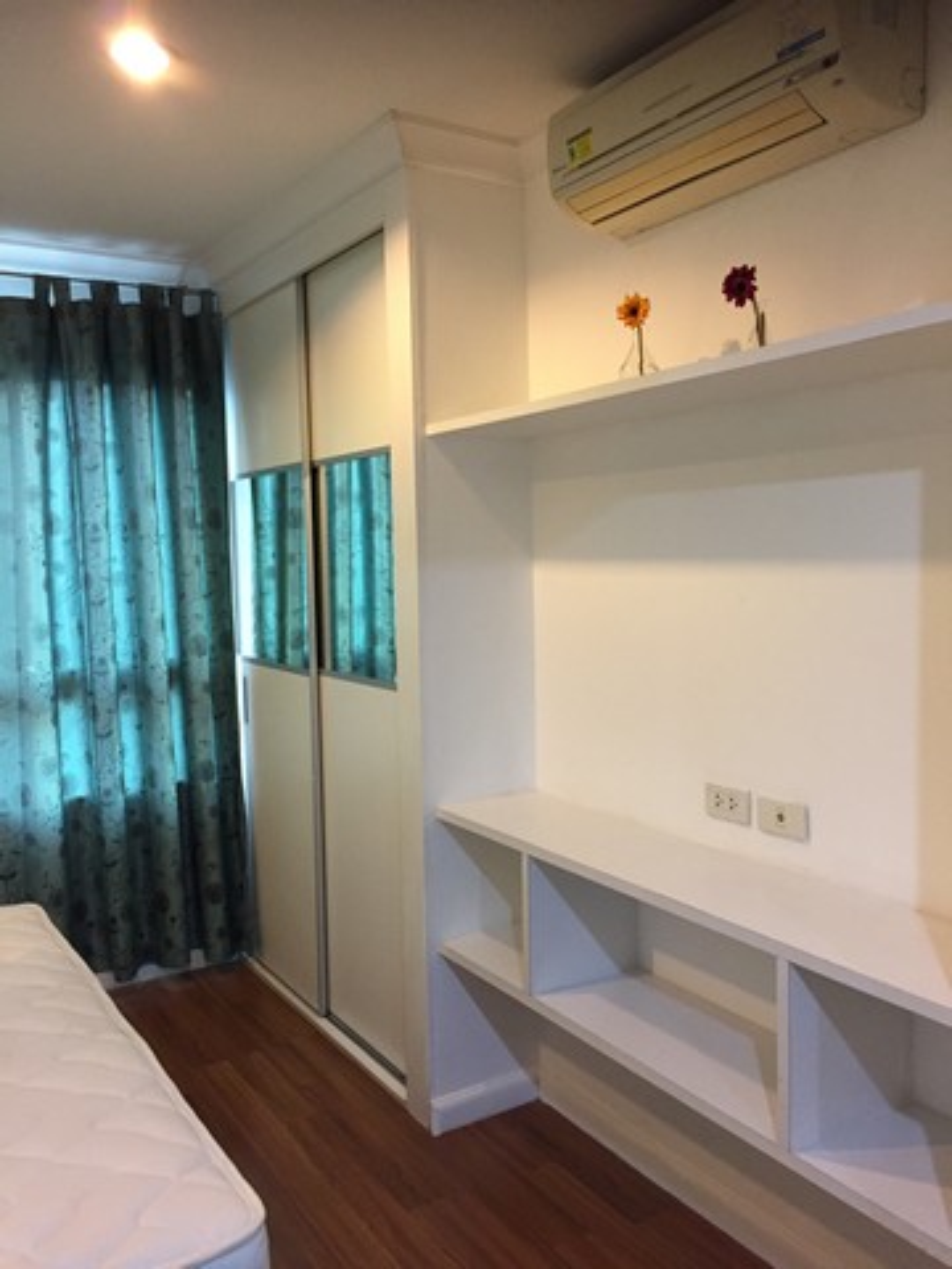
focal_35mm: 29
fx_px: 1063
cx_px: 476
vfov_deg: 61.7
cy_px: 634
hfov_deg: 48.2
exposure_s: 1/33
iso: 200
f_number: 2.2
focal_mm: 4.15
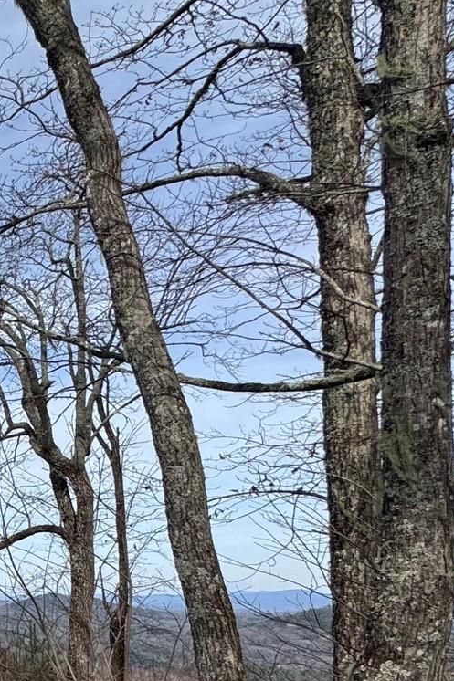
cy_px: 597
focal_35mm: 40
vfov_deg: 44.6
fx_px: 757
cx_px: -426
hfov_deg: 19.9
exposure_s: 1/2415
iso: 50
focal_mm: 2.22
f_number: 2.2
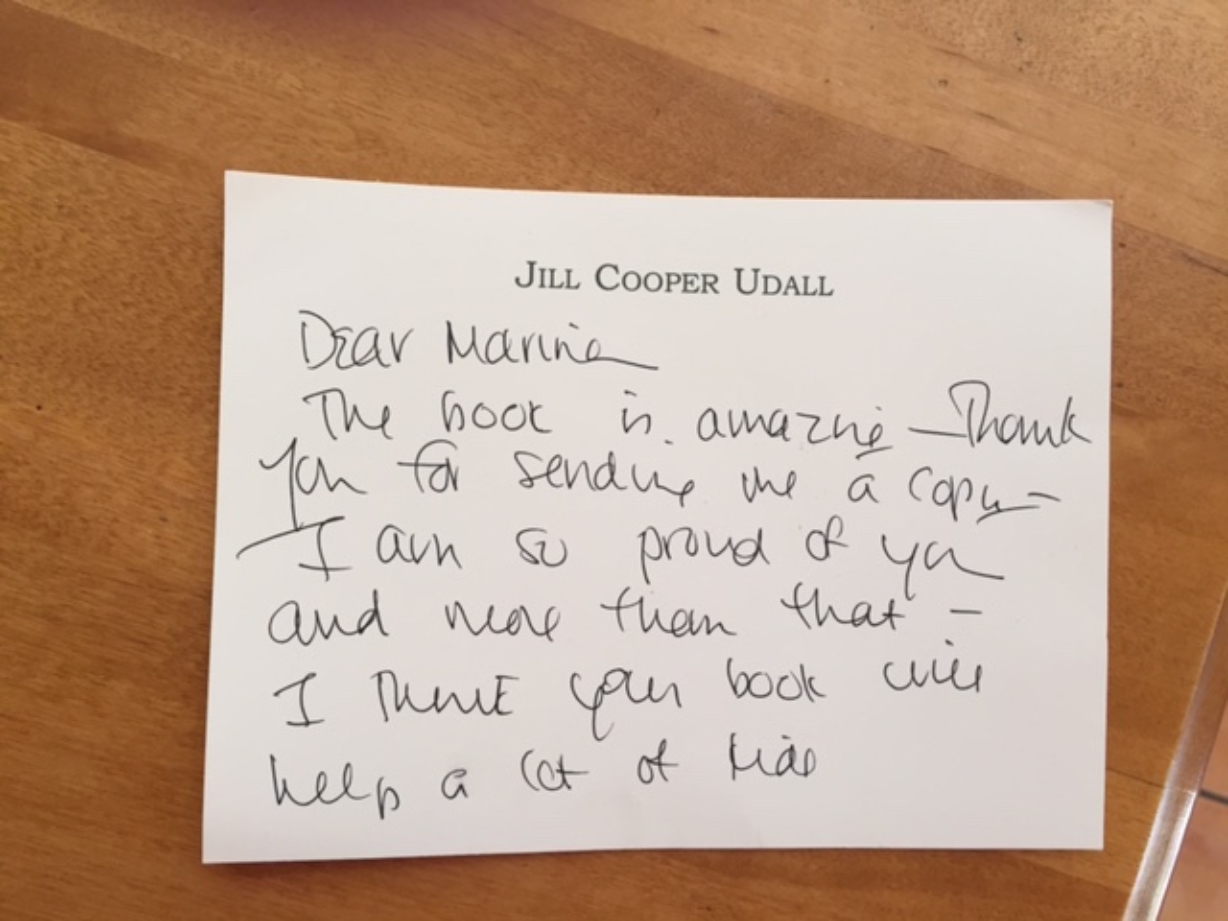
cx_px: 614
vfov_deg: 48.2
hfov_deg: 61.7
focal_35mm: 29
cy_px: 460
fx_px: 1029
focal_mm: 4.15
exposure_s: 1/30
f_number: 2.2
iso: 40
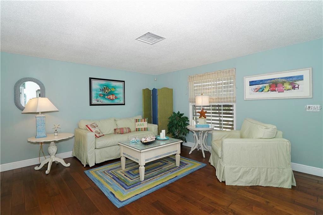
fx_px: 153
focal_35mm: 17
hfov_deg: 93.3
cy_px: 108
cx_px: 162
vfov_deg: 70.5
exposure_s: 1/60
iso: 640
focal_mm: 17
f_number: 9
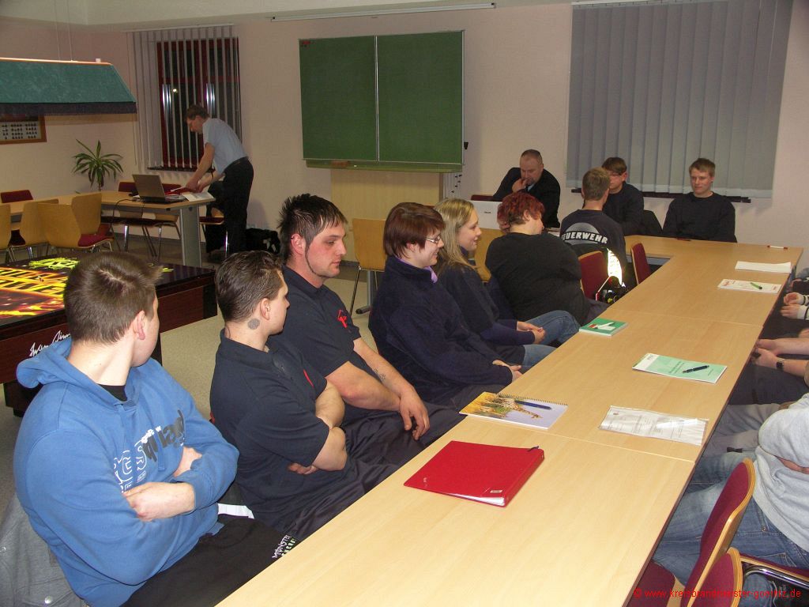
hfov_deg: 51.4
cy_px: 304
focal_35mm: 36
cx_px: 404
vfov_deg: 39.7
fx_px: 841
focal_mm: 9.5
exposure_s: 1/50
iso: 200
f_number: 2.8
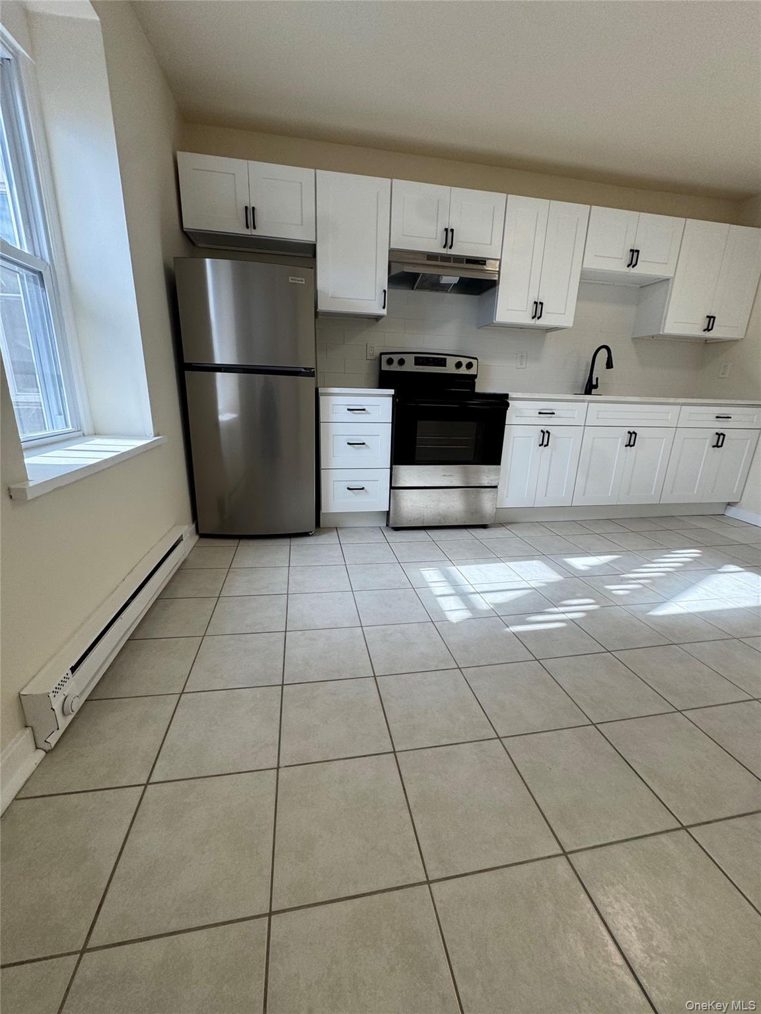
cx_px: 380
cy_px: 507
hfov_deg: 85.7
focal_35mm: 14
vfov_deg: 102.1
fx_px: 410
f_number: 2.2
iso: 64
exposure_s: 1/99
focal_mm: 2.22
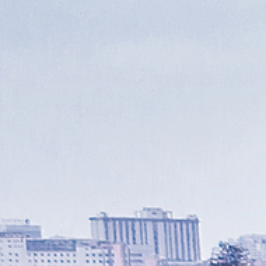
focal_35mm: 257
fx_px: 2234
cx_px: 1427
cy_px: 626
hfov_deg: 5.1
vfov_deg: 6.5
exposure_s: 1/500
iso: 100
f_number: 3.2
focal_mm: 10.26
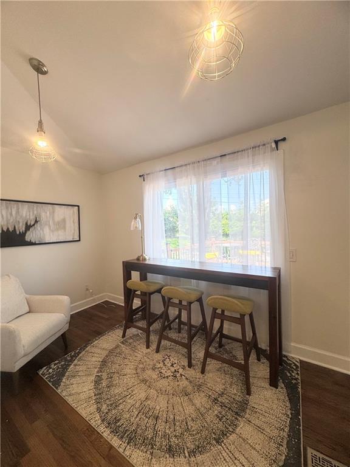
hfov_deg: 85.7
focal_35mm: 14
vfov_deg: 102.1
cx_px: 175
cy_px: 234
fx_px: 189
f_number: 2.2
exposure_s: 1/120
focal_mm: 2.22
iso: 50
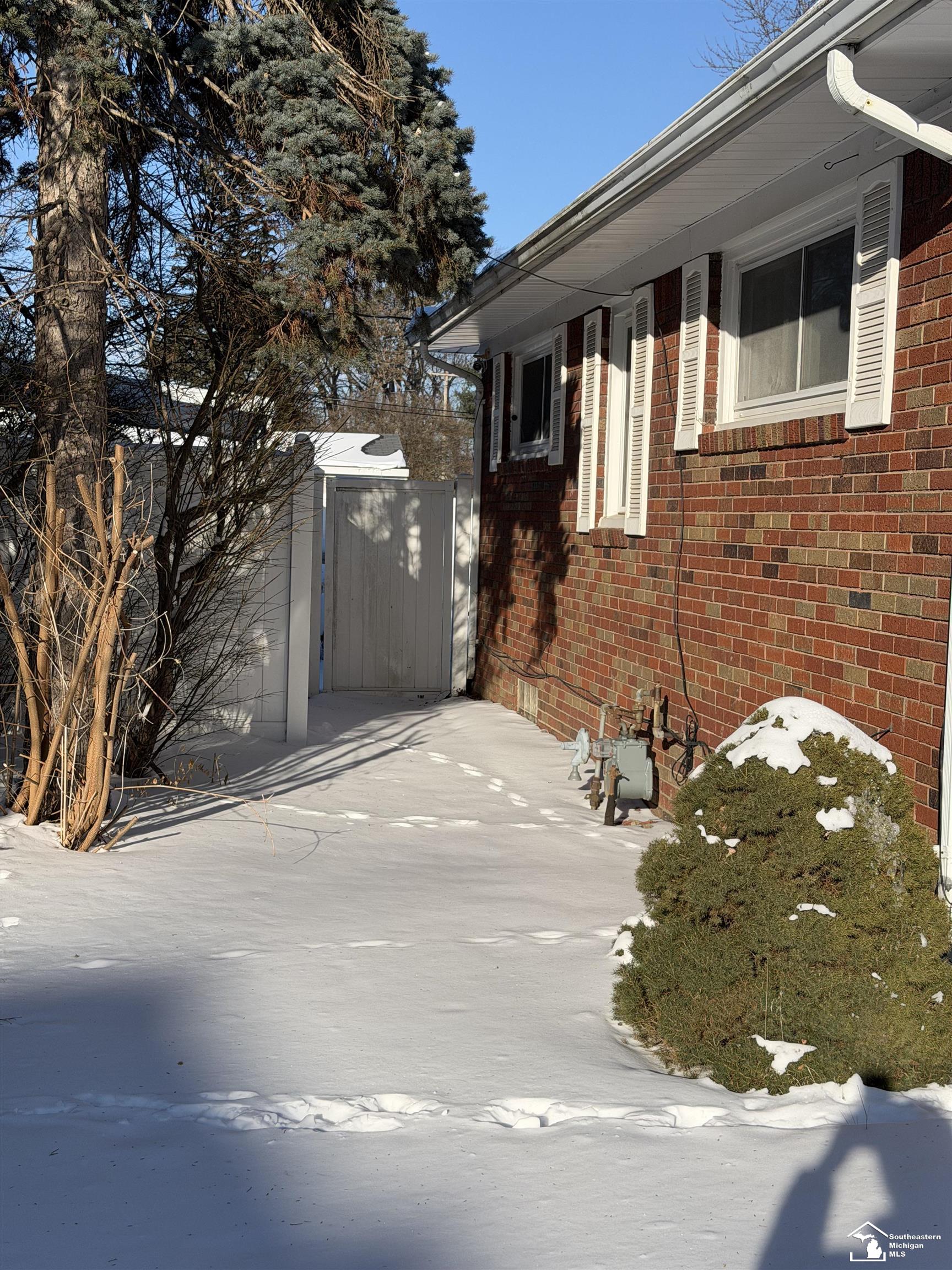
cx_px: 476
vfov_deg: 39.7
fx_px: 1760
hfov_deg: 30.3
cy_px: 635
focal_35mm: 48
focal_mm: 6.76
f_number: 1.78
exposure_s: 1/6536
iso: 64
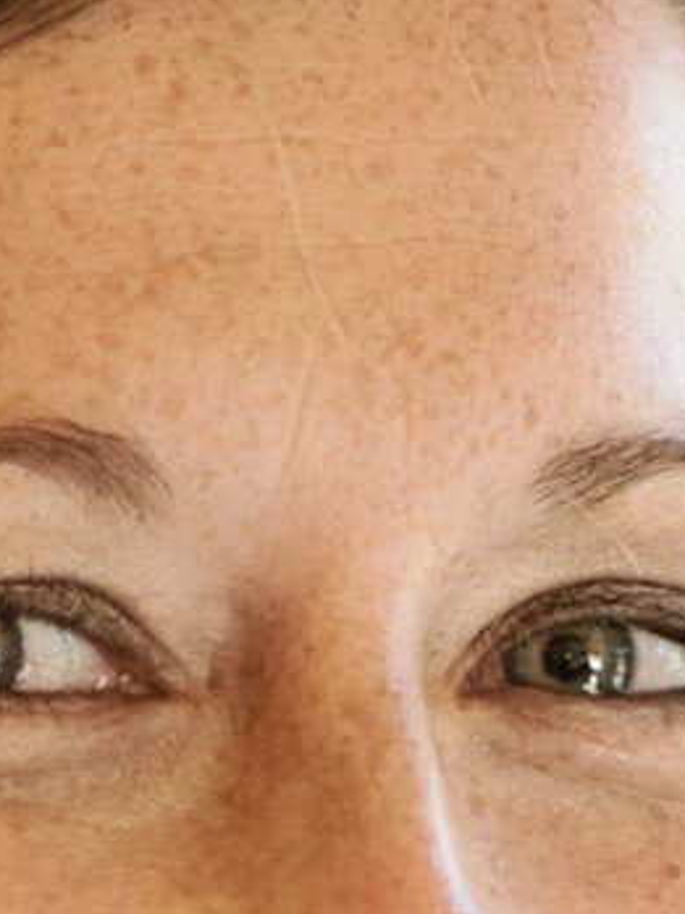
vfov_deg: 2.8
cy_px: 2464
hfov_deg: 2.1
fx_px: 18575
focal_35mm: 704
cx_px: 218
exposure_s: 1/400
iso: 800
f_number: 2
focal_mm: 85
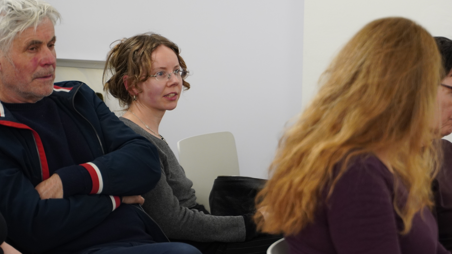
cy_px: 119
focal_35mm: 142
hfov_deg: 15.2
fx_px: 1697
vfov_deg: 8.6
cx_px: 260
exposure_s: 1/125
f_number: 2.8
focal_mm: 75
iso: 1000
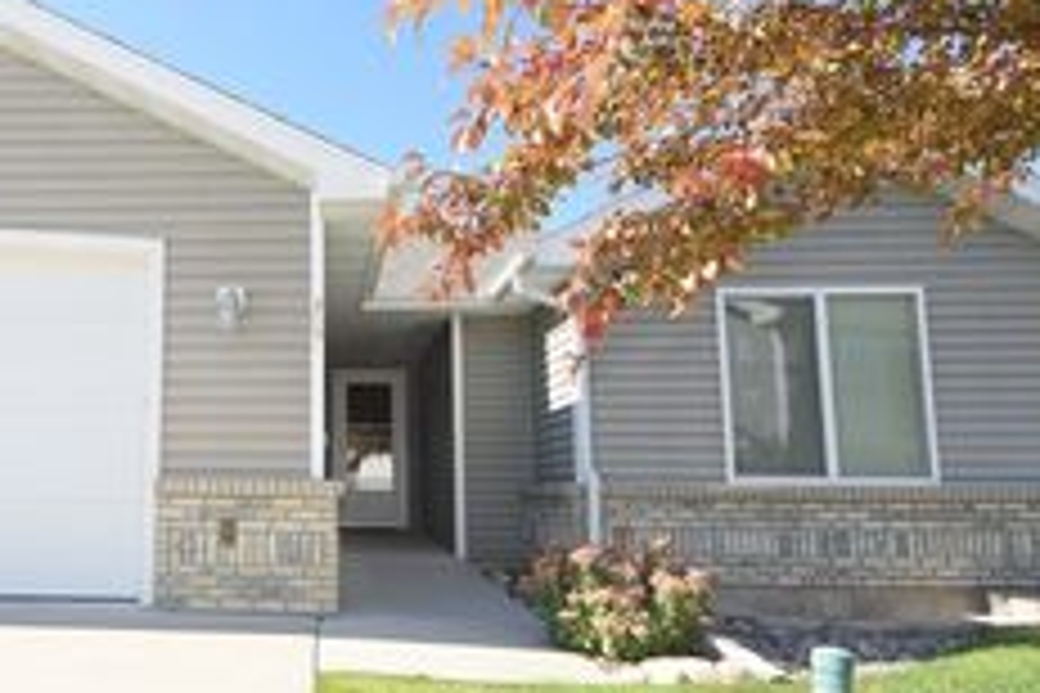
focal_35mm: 26
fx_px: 751
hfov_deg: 65.2
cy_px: 389
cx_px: 261
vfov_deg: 49.4
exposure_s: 1/200
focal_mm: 8
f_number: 7.1
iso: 200
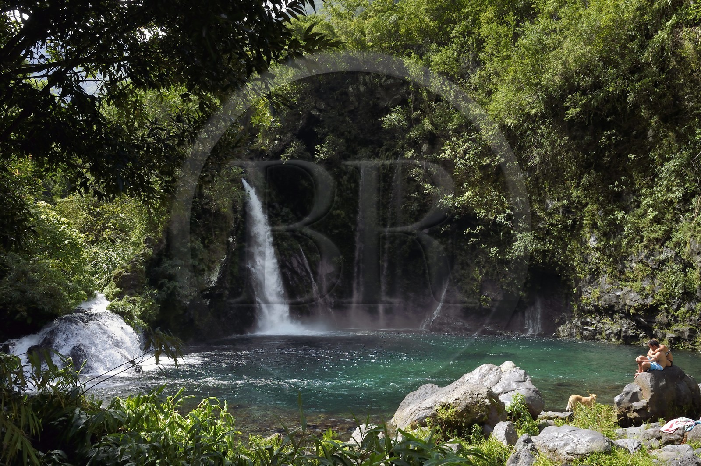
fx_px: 467
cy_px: 233
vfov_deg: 53.1
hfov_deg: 73.8
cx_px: 350
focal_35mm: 24
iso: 500
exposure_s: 1/160
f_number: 13
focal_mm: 24
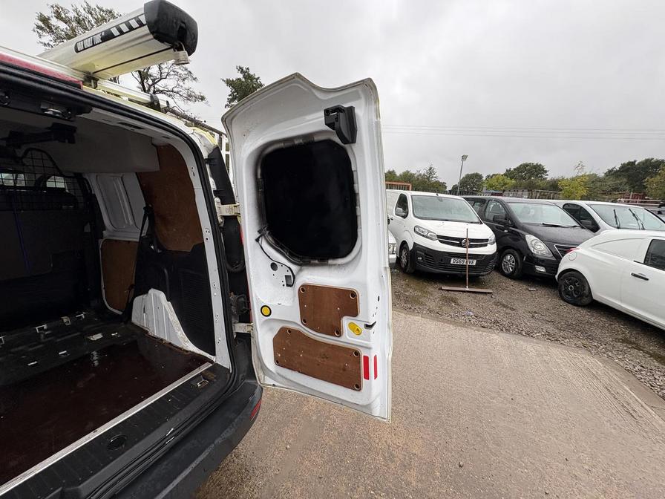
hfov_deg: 102.1
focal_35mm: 14
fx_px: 269
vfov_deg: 85.7
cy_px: 250
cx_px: 332
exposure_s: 1/273
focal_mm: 2.22
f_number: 2.2
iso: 40
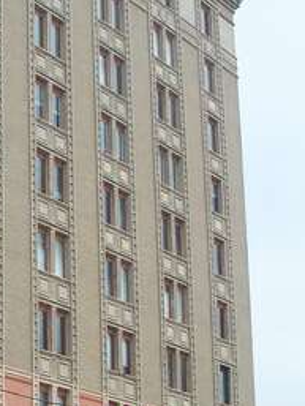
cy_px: 300
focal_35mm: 115
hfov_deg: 12.5
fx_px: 1350
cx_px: -73
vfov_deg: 17.0
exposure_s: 1/500
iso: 64
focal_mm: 7.8
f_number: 4
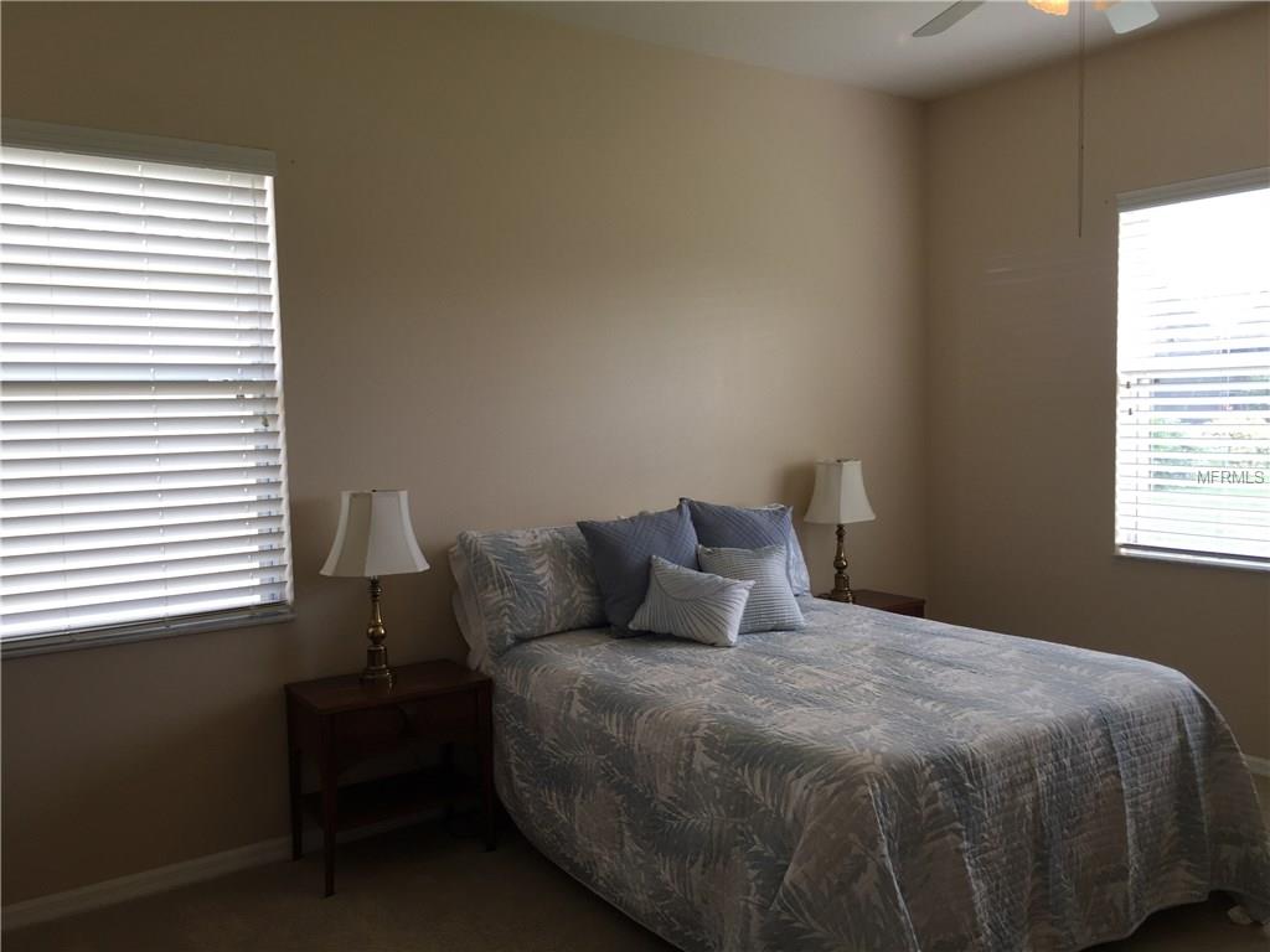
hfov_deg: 61.7
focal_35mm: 29
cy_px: 476
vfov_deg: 48.2
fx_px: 1064
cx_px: 635
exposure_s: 1/60
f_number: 2.2
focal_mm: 4.15
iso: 32
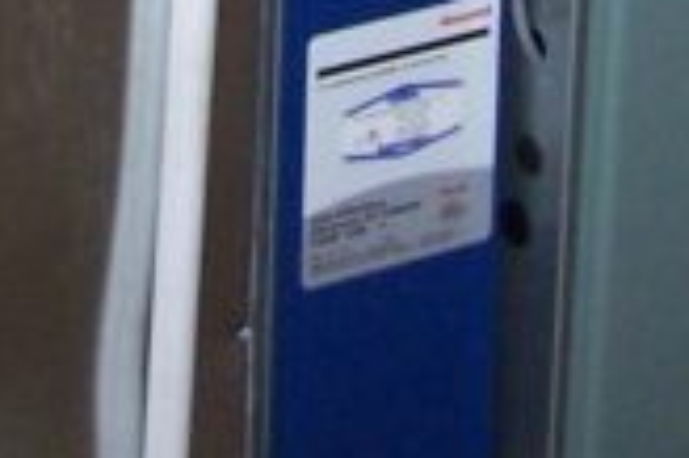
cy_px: -914
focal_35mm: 236
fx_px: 4512
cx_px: 294
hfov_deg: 8.7
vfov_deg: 5.5
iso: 140
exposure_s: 1/60
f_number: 2.8
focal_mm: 6.3
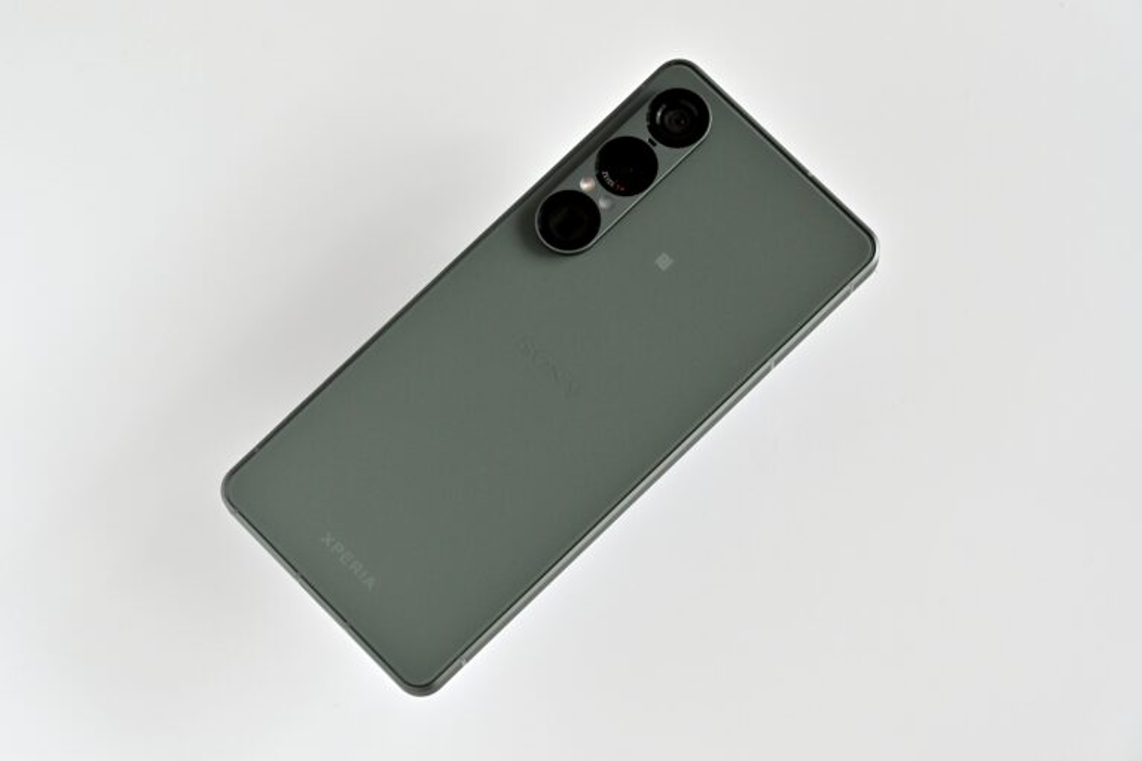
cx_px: 571
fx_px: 3077
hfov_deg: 21.0
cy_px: 380
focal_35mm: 97
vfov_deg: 14.1
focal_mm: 97
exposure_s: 1/80
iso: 1600
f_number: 11
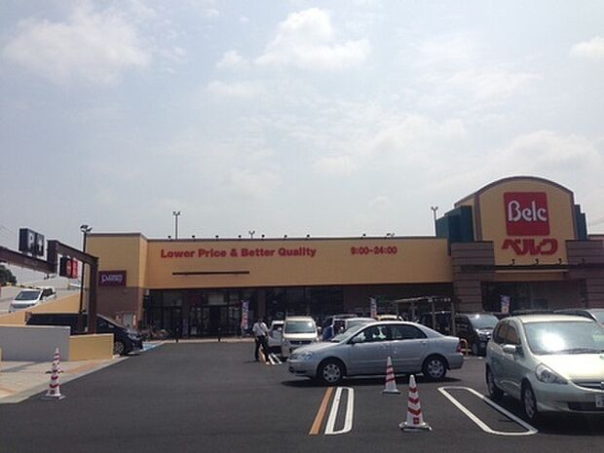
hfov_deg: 55.4
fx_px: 576
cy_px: 226
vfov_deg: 42.9
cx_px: 302
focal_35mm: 33
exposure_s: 1/3876
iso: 50
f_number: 2.4
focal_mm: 4.12
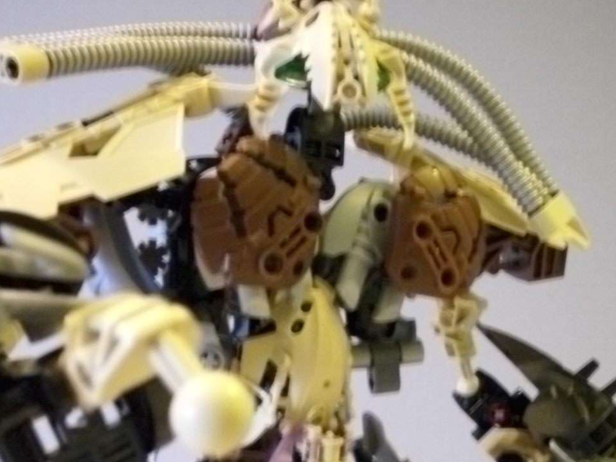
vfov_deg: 27.6
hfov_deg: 36.8
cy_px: 353
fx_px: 925
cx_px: 309
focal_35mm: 52
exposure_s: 1/2
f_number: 2.8
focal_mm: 6.2
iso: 400
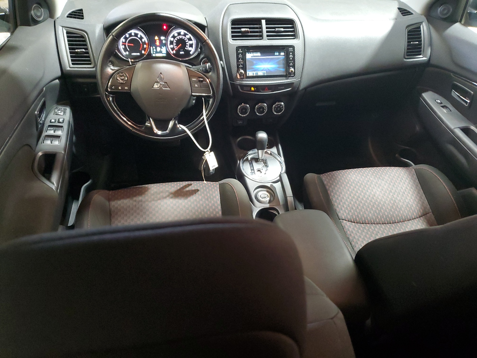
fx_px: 358
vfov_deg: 53.1
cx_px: 238
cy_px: 179
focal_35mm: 26
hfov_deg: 67.3
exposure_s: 1/20
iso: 300
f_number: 1.5
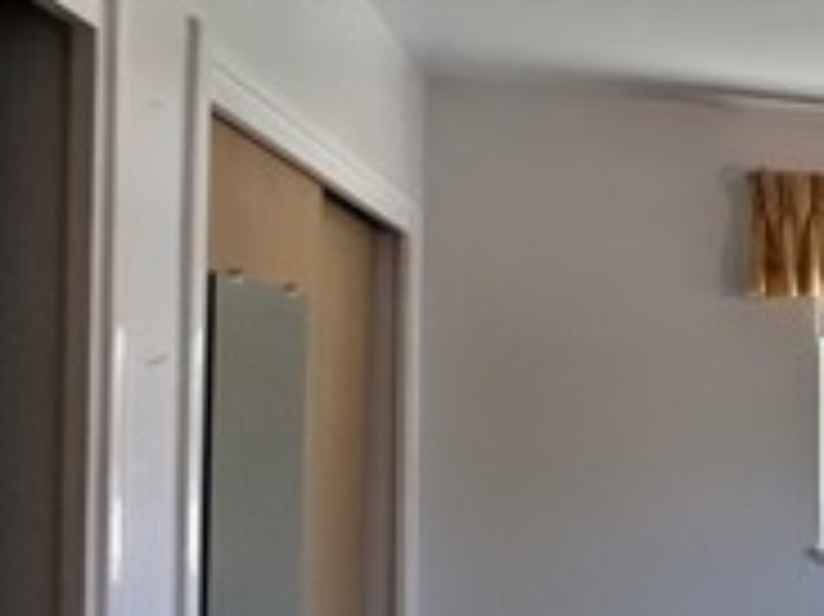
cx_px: 1292
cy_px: 364
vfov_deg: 29.6
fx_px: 1166
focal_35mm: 49
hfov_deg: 26.1
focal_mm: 2.22
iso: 160
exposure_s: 1/120
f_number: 2.2
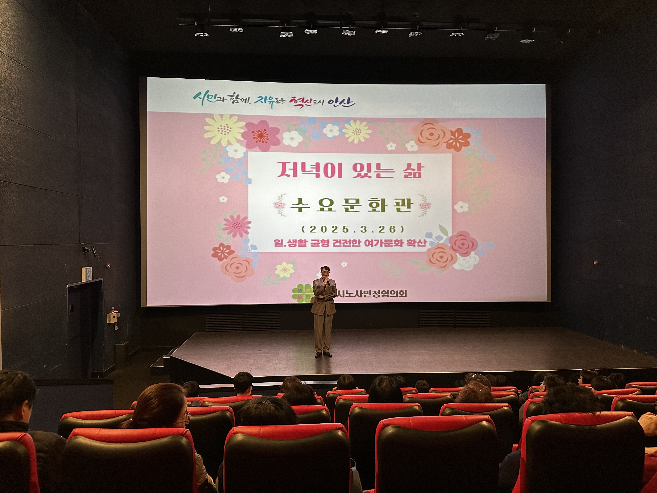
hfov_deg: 71.6
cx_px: 328
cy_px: 246
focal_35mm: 24
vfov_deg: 56.8
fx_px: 456
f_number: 1.78
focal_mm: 6.86
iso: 320
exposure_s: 1/50
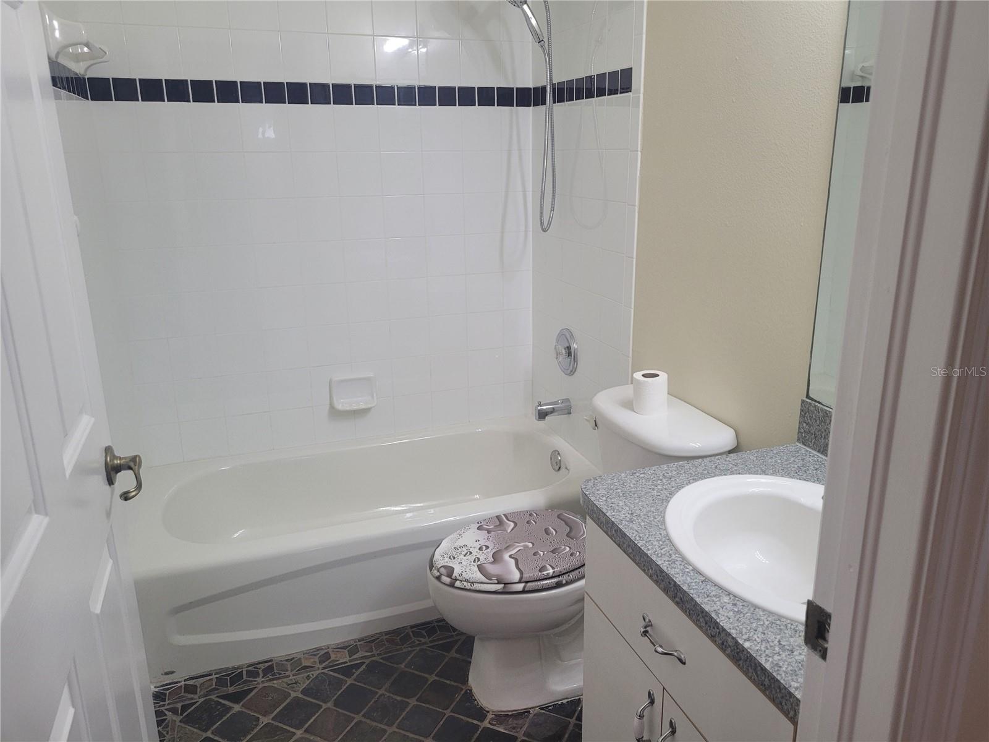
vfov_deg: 53.1
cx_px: 494
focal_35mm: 26
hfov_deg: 67.3
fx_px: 743
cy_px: 371
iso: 200
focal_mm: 5.4
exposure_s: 1/120
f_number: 1.8
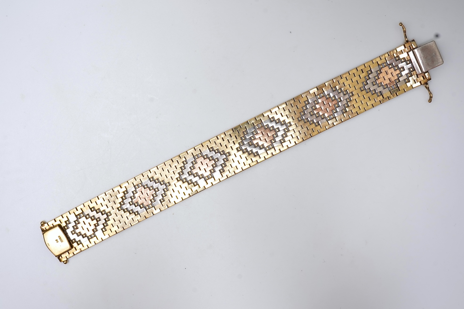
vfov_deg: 29.9
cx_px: 232
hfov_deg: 43.6
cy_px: 154
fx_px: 580
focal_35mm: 45
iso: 250
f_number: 20
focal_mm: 30
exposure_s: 1/125
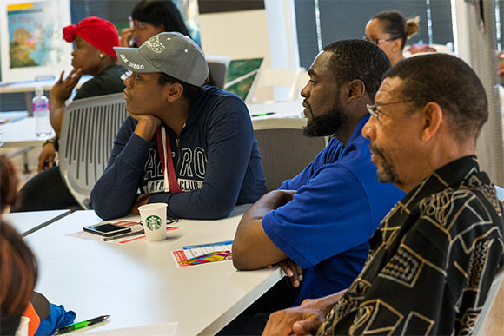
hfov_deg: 28.8
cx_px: 252
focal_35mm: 70
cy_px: 168
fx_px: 980
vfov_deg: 19.5
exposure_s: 1/250
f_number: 5.6
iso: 800
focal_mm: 70
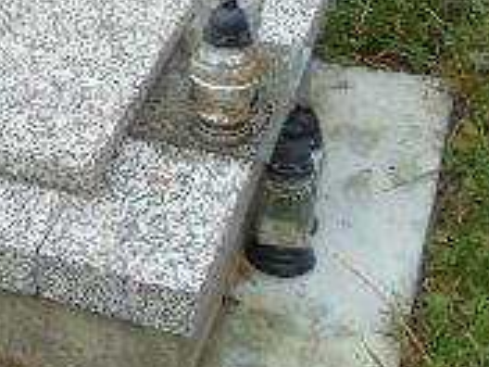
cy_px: -17
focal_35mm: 91
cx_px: -225
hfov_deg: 19.1
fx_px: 1286
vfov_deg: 15.9
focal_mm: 4.4
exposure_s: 1/125
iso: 80
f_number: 3.4
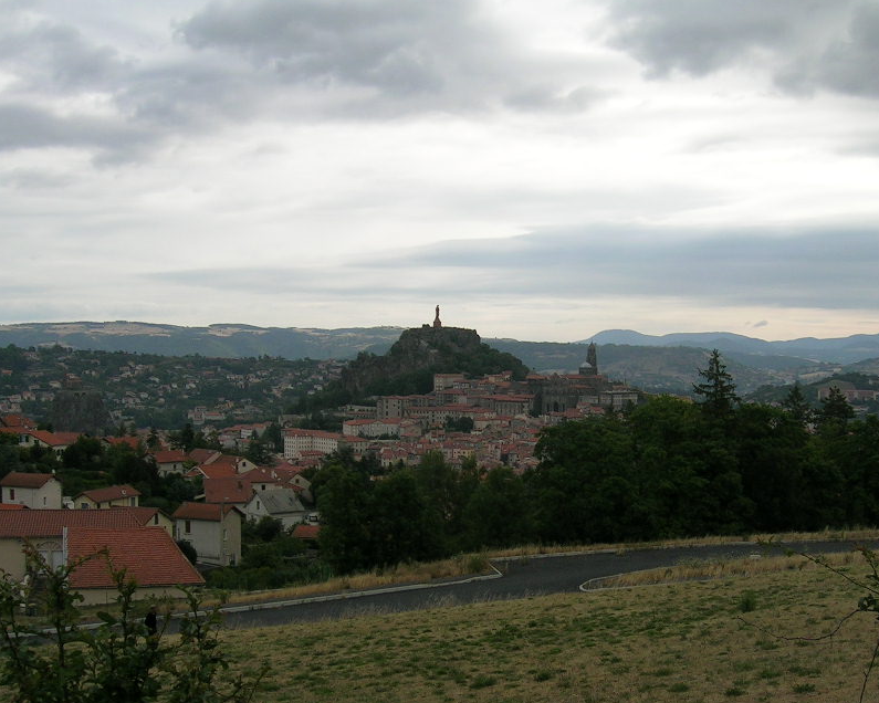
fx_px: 1145
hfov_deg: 41.8
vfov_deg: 34.1
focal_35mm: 44
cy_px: 418
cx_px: 524
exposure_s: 1/390
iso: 50
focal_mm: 5.4
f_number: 4.8
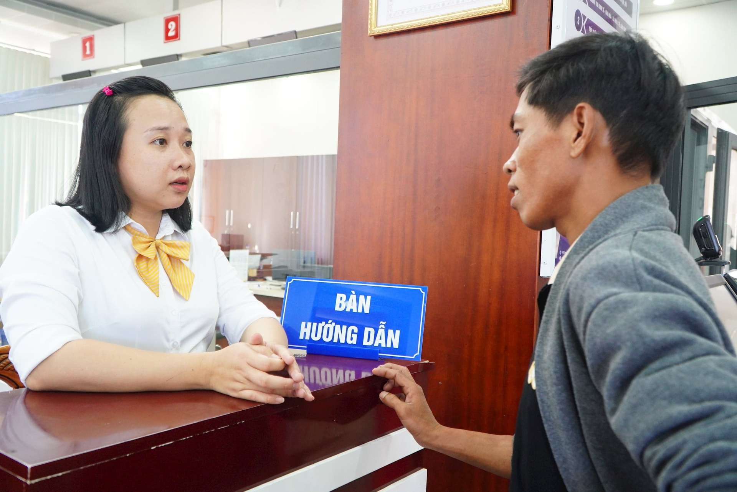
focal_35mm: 30
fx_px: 615
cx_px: 368
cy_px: 246
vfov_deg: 43.7
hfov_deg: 61.9
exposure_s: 1/100
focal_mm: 20
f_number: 4
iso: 1600
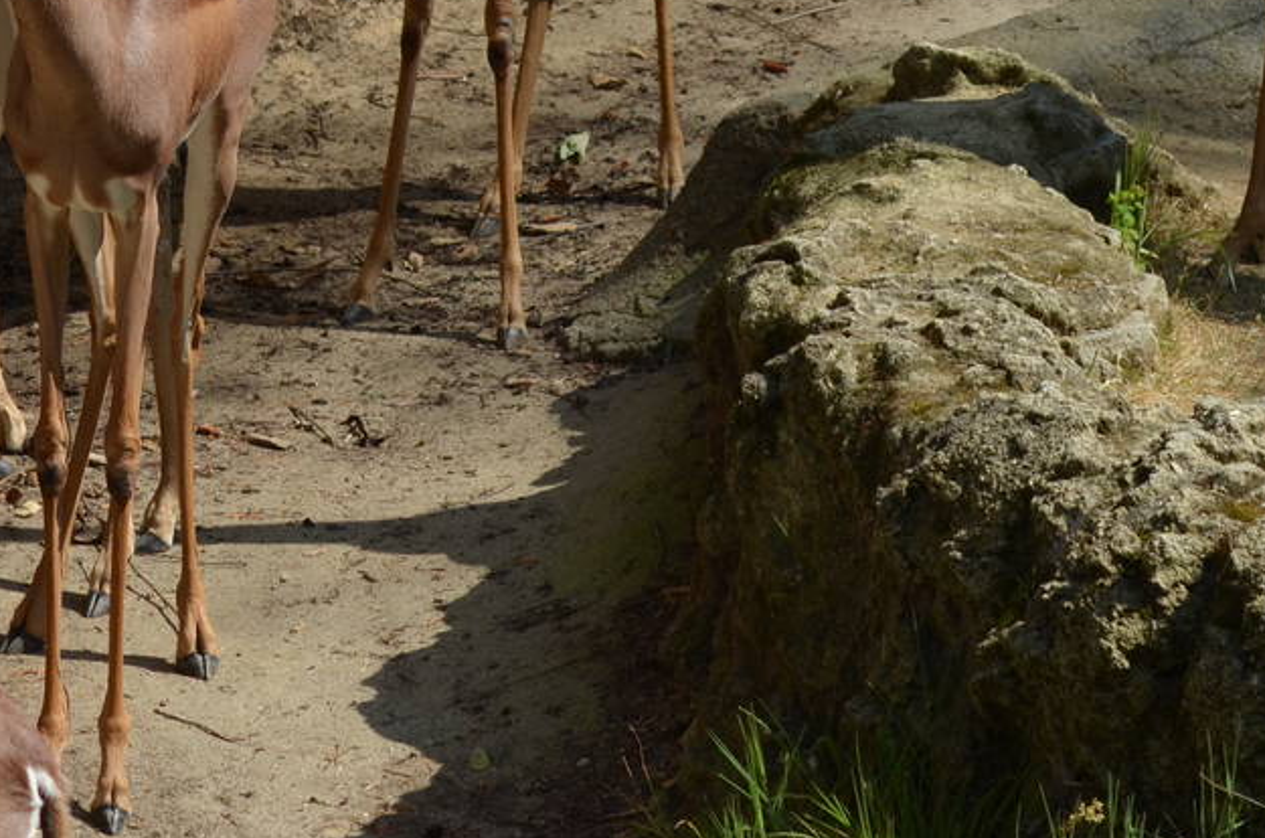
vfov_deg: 5.1
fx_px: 9433
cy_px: 38
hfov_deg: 7.7
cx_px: 221
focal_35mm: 269
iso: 200
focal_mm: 70
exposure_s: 1/800
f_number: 7.1
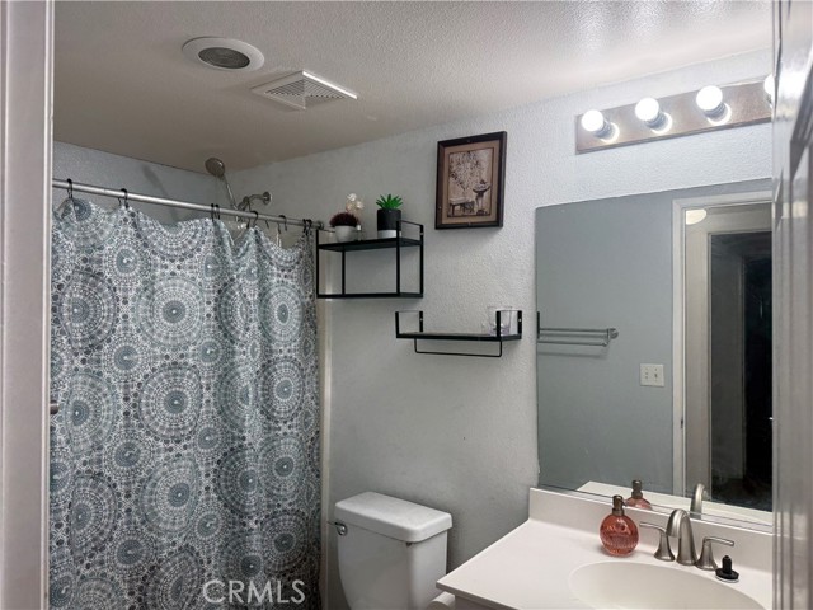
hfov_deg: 71.6
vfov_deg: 56.8
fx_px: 564
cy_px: 305
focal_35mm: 24
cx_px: 406
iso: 125
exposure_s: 1/235
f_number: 1.78
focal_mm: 6.76
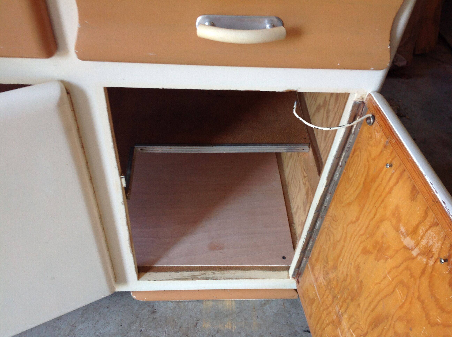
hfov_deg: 52.7
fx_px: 456
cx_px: 226
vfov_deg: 40.6
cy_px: 168
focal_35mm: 35
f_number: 2.4
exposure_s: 1/40
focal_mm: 4.28
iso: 64
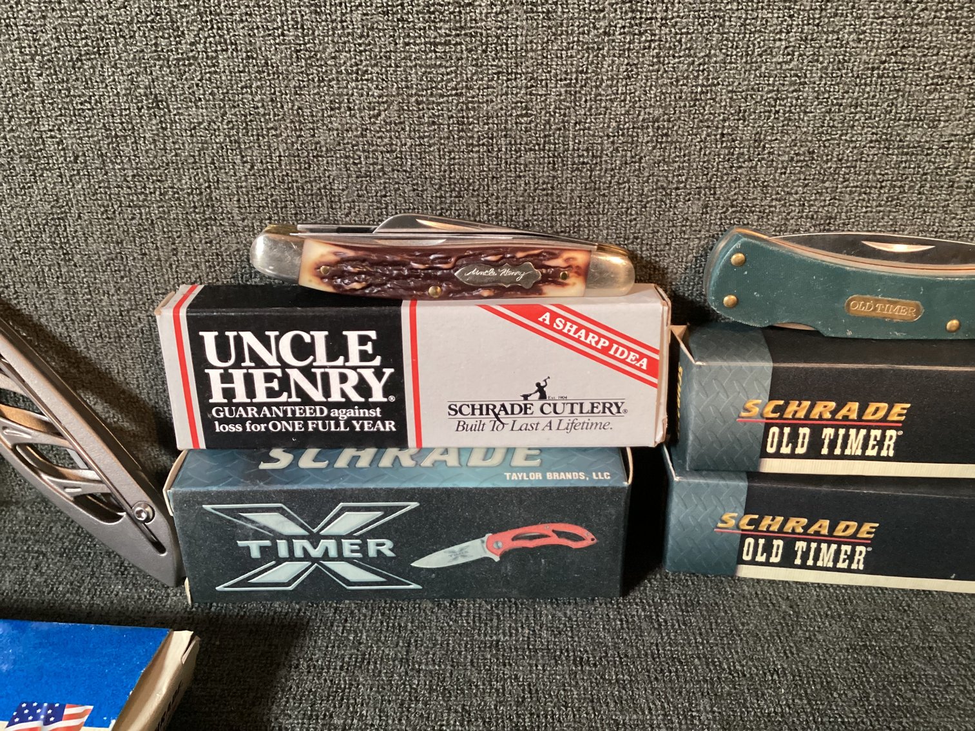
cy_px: 366
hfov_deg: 58.3
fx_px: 873
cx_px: 488
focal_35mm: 31
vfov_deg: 45.4
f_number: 2.4
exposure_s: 1/60
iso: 400
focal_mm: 3.3
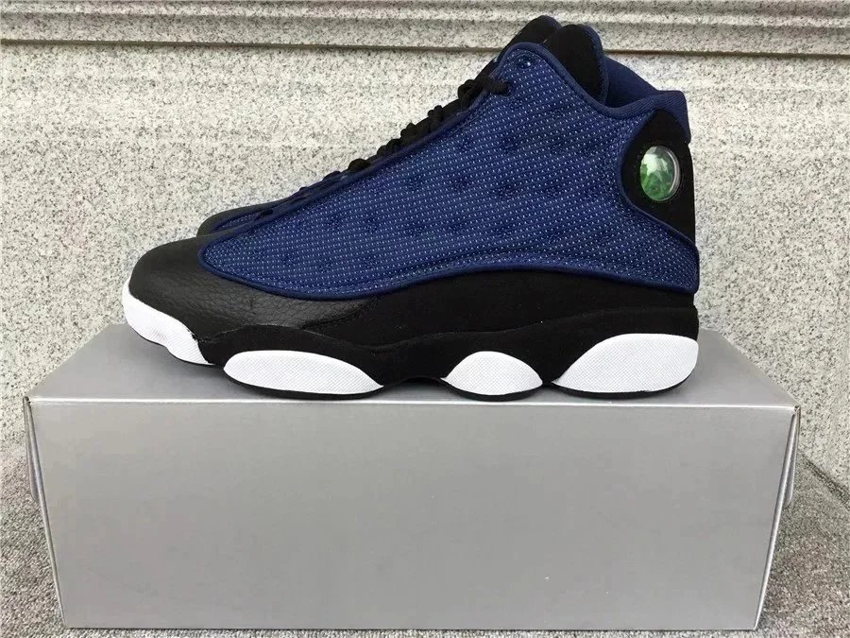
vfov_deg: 45.4
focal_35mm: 31
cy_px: 319
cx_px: 425
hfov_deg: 58.4
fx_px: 761
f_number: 2.4
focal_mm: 3.3
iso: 25
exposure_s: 1/108
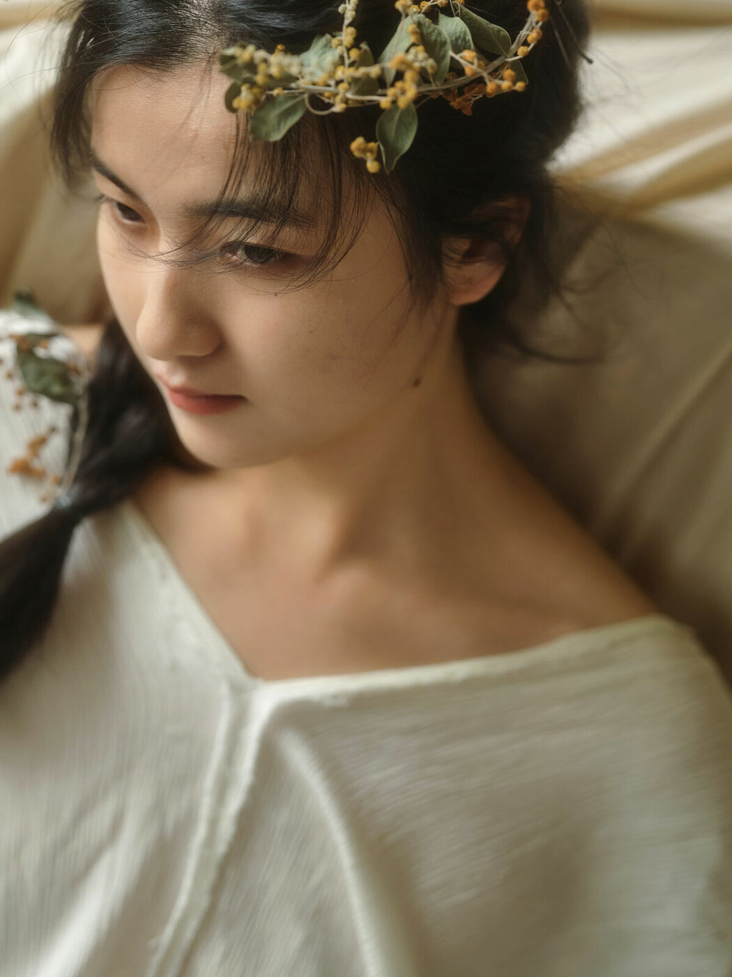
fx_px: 2453
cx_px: 366
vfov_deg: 22.5
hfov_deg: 17.0
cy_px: 488
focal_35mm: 87
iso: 400
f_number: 2.5
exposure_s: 1/160
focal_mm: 110
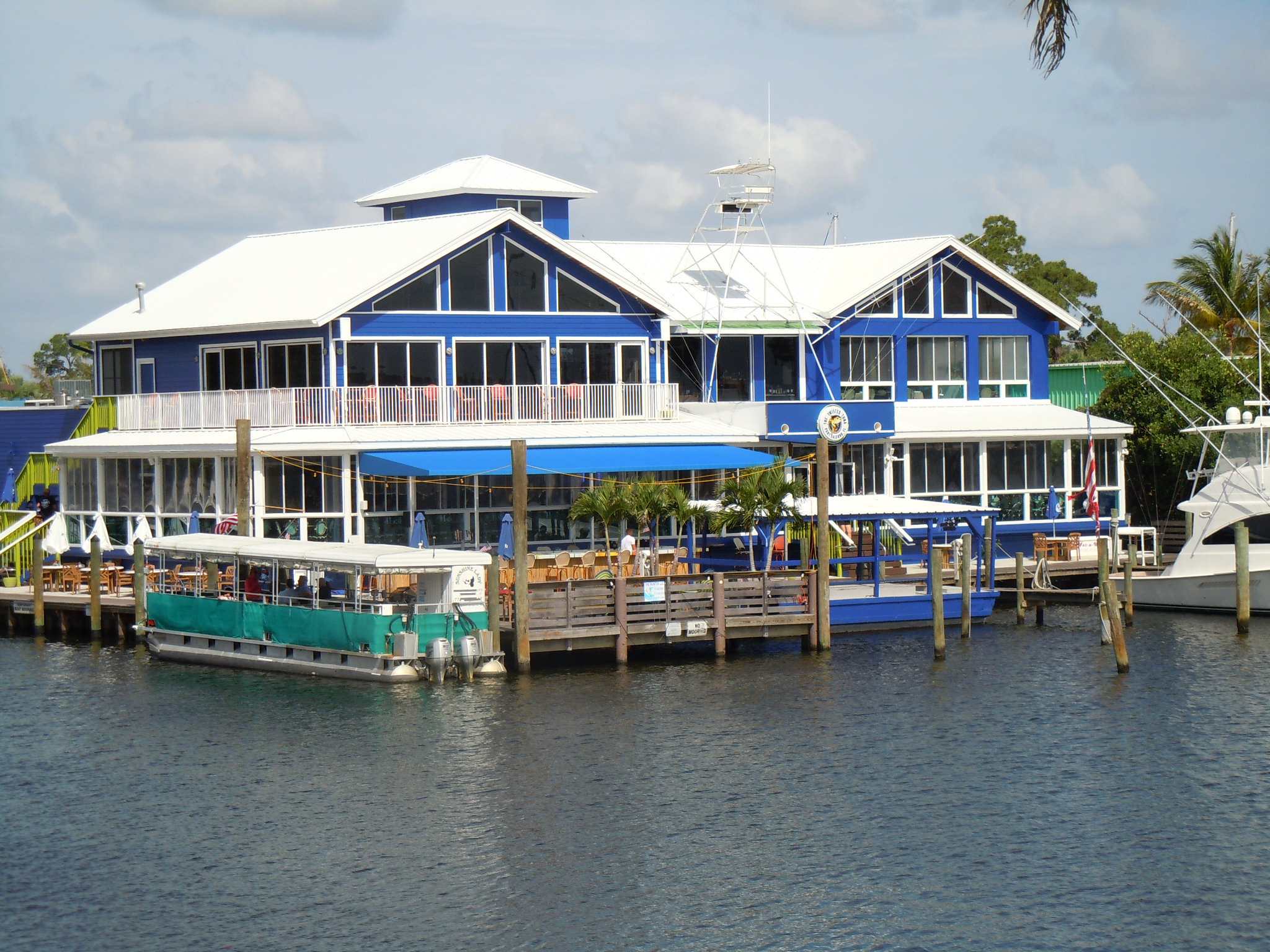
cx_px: 635
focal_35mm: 89
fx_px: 3265
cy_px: 476
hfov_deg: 22.0
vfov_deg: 16.6
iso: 100
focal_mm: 16
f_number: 8.8
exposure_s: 1/250
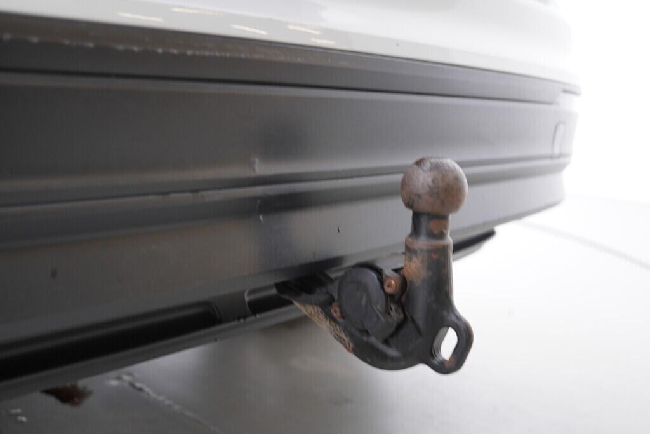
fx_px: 650
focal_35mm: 36
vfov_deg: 36.9
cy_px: 217
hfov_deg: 53.1
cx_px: 325
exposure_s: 1/40
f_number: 2.8
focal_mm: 24
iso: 160
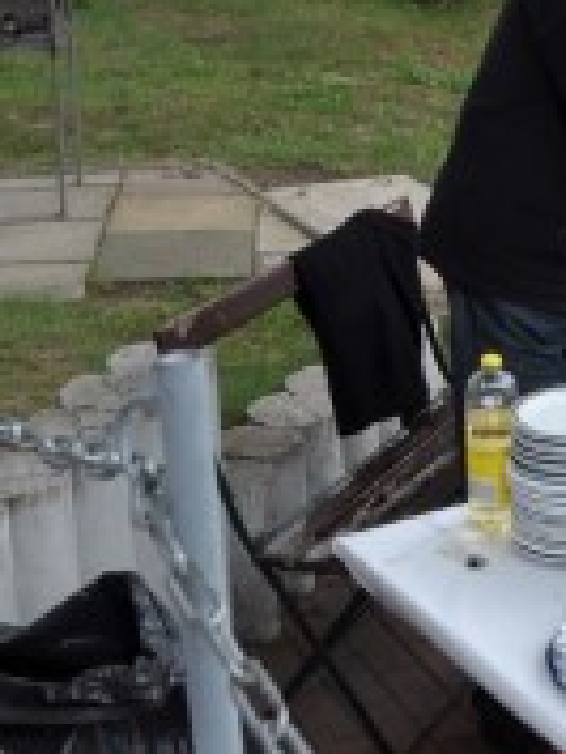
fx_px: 1916
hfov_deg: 15.4
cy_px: 145
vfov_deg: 21.9
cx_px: 868
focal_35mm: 88
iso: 200
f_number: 7.1
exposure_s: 1/200
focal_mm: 18
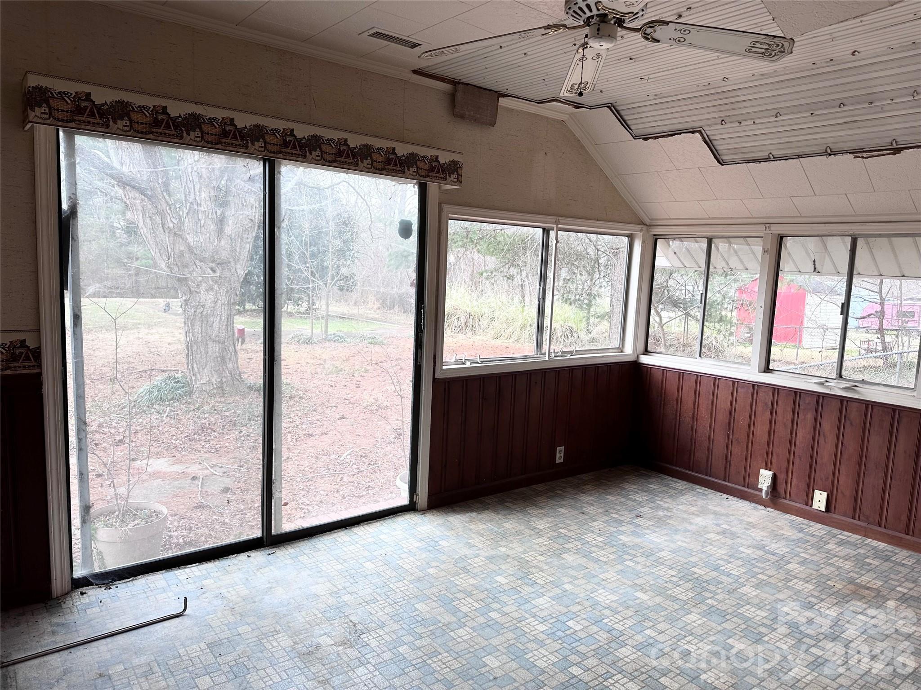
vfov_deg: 56.8
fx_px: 639
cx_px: 460
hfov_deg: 71.6
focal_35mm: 24
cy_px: 345
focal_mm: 6.86
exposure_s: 1/127
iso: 64
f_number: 1.78
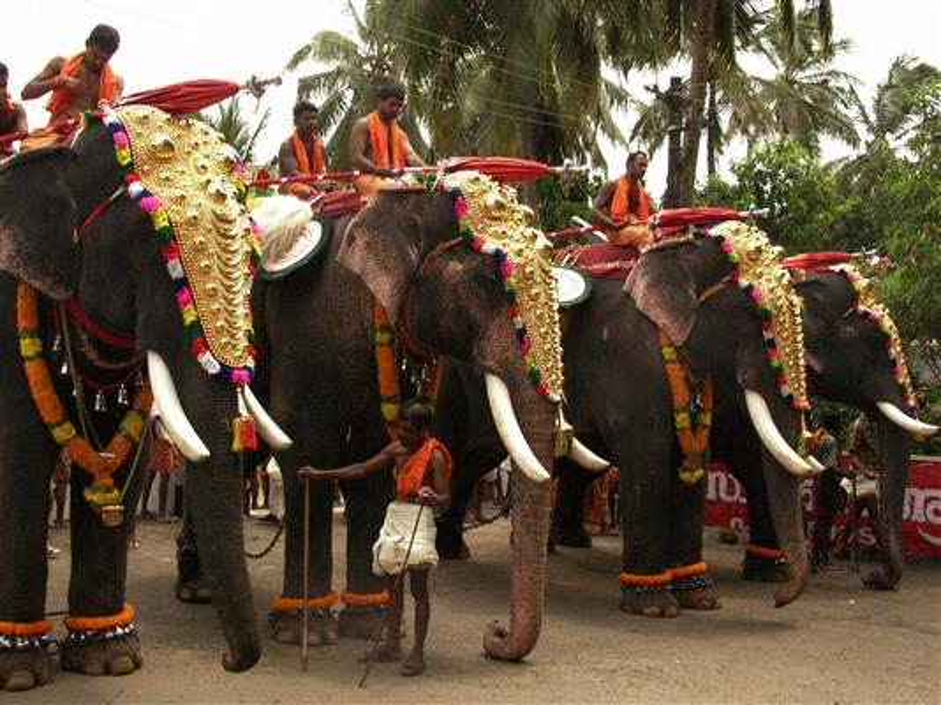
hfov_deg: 51.4
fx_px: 978
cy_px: 352
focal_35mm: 36
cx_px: 470
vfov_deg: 39.6
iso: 400
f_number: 3.7
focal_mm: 6
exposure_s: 1/1279
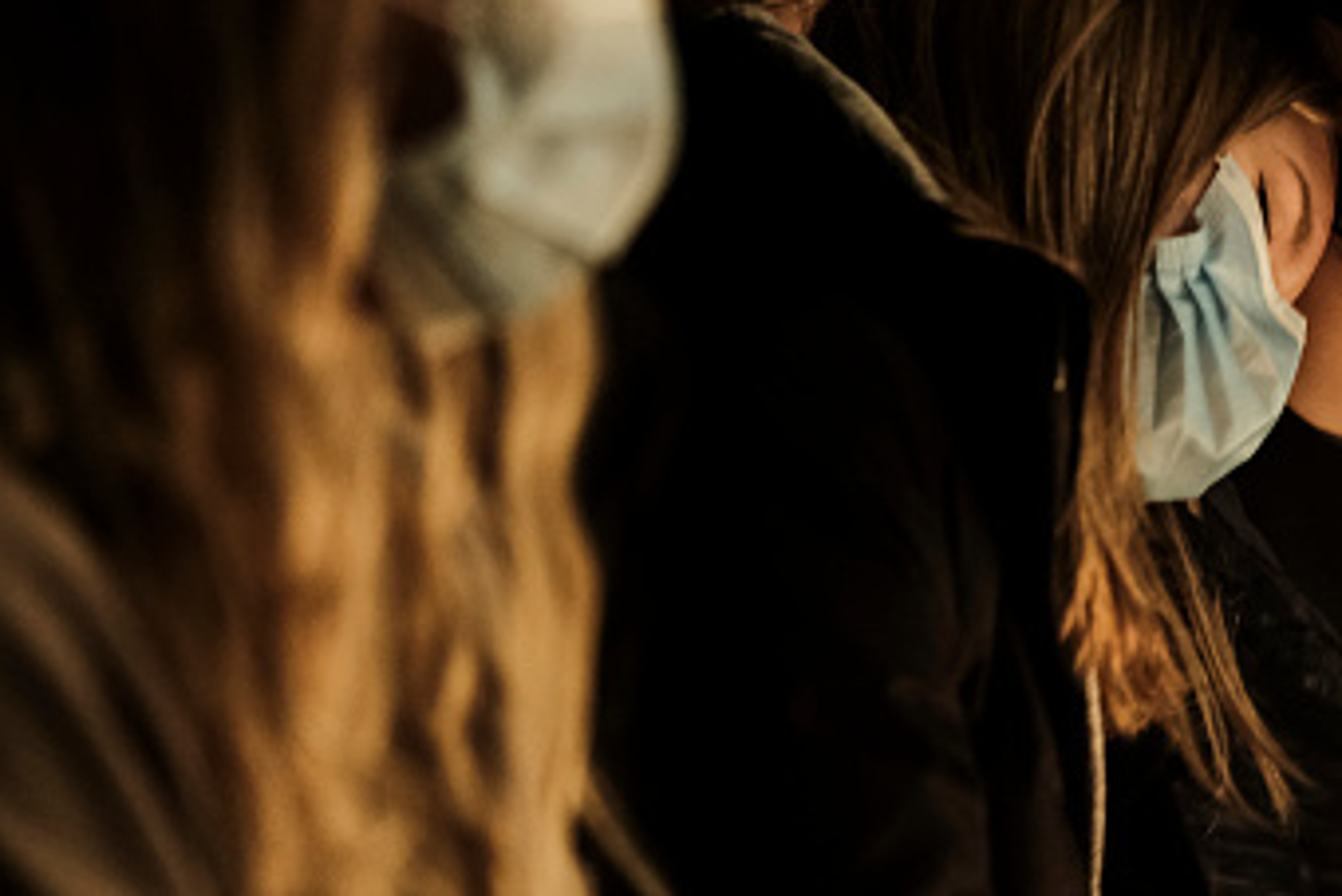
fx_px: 8801
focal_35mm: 236
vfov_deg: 5.8
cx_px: 1105
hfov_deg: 8.7
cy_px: 363
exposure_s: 1/20
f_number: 2
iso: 3200
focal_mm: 90
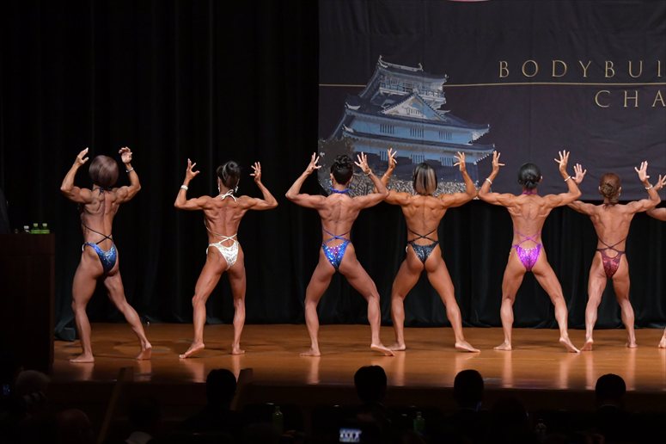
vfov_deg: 8.7
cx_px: 333
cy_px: 222
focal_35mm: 157
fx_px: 2903
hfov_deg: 13.1
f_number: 5.6
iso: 5000
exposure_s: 1/400
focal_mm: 105
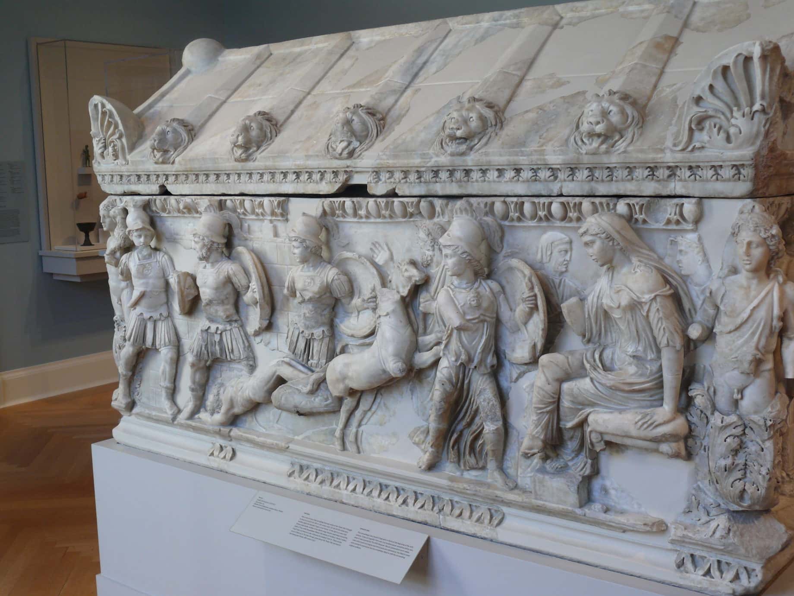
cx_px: 397
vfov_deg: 32.9
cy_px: 298
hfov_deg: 42.9
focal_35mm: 44
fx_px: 1009
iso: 125
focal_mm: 9.2
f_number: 3.2
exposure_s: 1/30
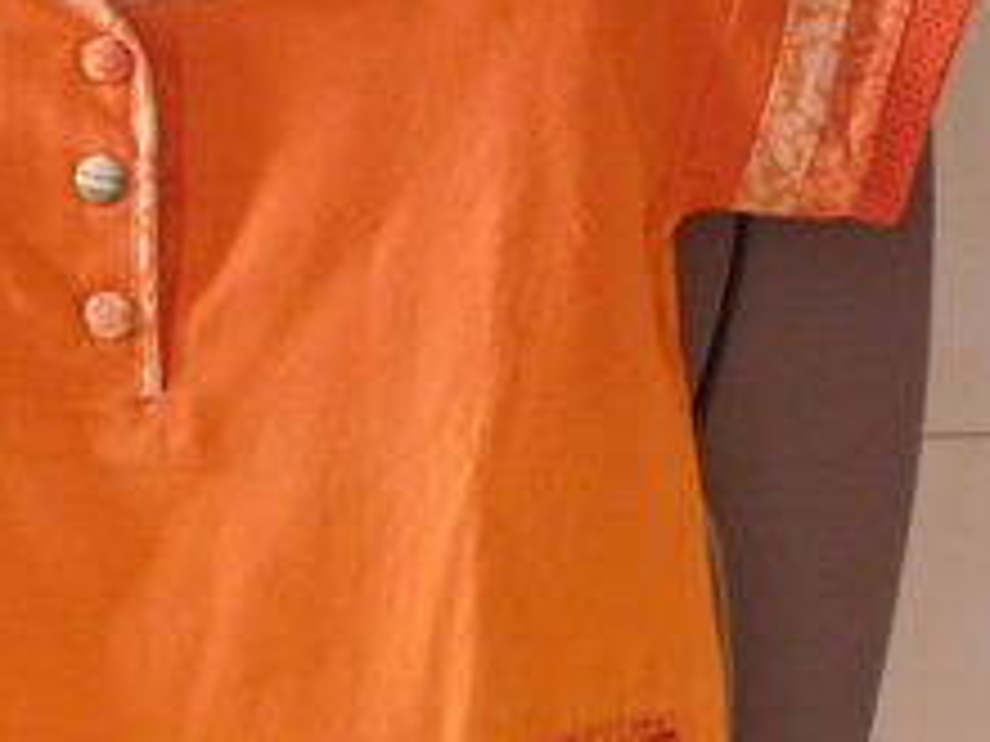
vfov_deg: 11.5
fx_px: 3689
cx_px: 207
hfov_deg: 15.2
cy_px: 436
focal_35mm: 129
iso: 800
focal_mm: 10.4
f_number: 3.2
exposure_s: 1/15
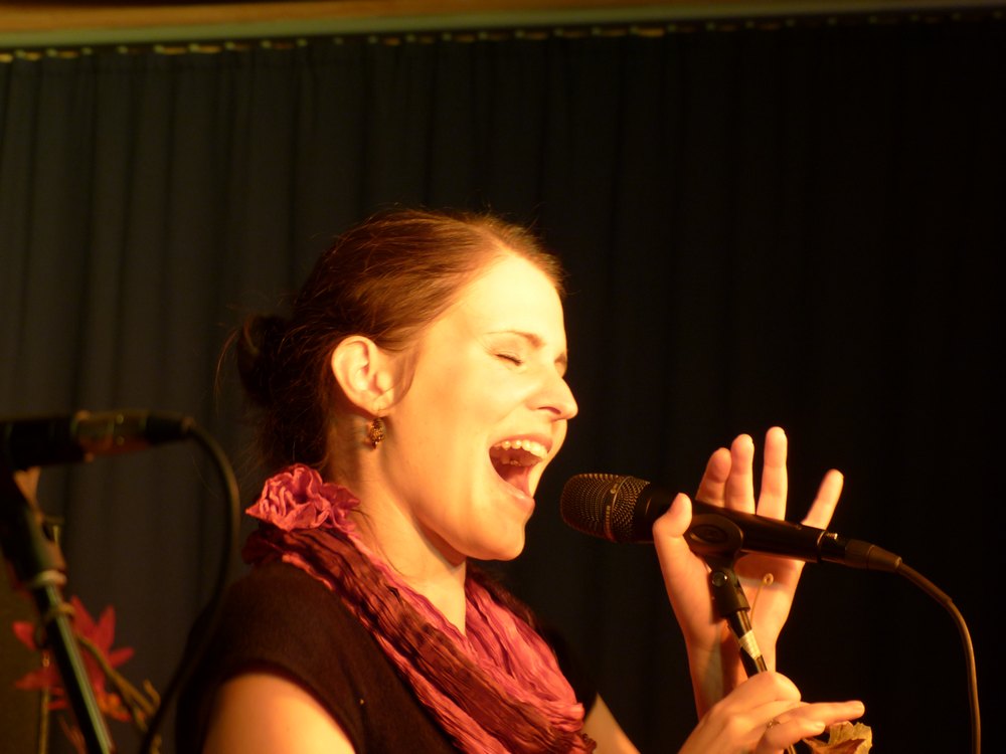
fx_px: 5493
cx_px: 503
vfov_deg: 7.9
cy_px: 377
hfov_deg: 10.5
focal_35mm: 189
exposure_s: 1/8
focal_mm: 34
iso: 100
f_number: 2.8
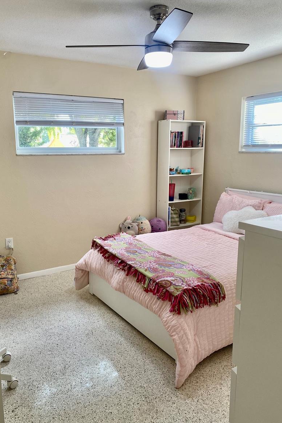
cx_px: 123
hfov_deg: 46.3
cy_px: 218
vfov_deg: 65.5
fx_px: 329
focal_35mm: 28
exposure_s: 1/120
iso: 64
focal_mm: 4.25
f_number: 1.8
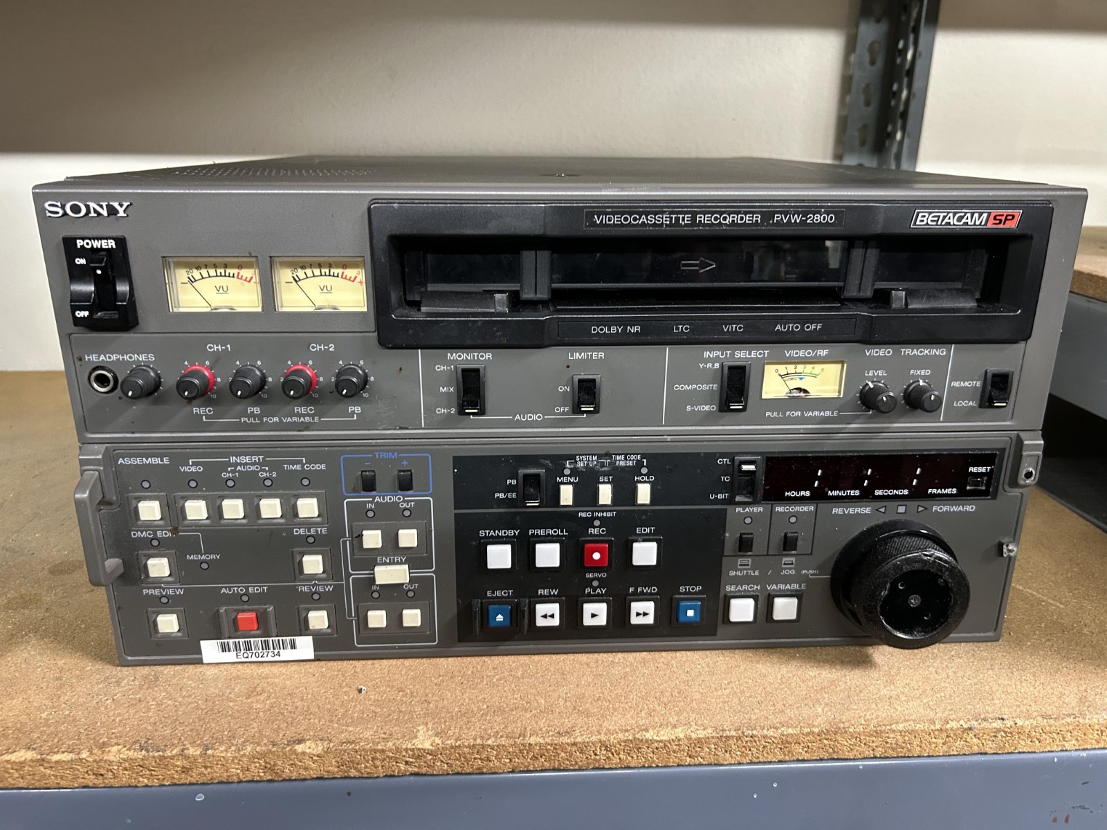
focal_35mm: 26
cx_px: 554
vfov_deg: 53.1
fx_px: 831
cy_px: 415
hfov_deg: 67.3
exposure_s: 1/41
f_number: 1.5
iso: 320
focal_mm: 5.7
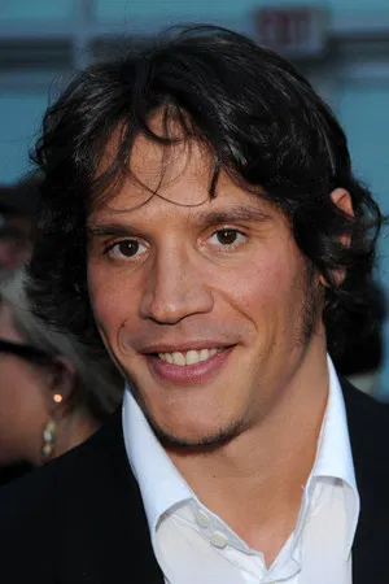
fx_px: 2310
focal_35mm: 142
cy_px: 292
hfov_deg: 9.6
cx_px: 194
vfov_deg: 14.4
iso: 500
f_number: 6.3
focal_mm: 95
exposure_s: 1/250
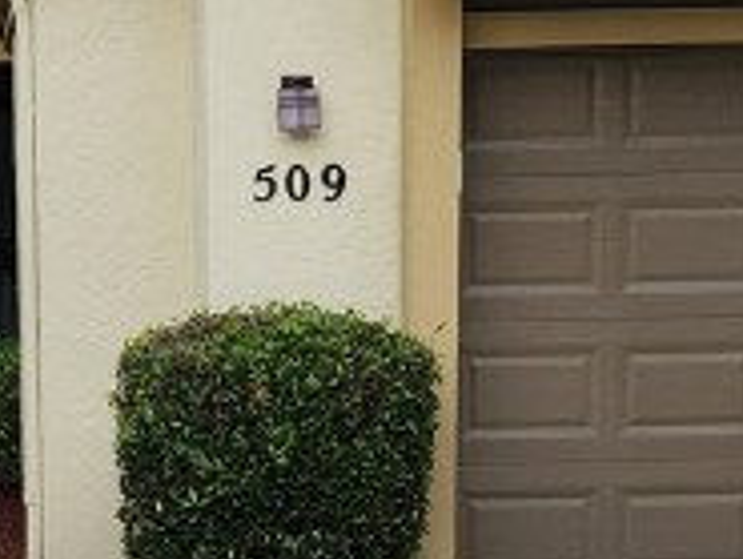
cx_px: 44
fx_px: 2728
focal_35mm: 127
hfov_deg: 15.3
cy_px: 575
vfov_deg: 11.6
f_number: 1.8
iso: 20
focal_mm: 5.4
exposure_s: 1/353
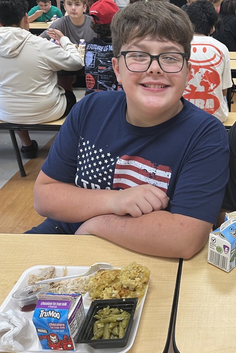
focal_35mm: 37
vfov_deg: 51.9
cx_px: 223
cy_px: 174
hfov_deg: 33.6
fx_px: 364
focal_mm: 5.1
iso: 80
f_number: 1.6
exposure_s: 1/60
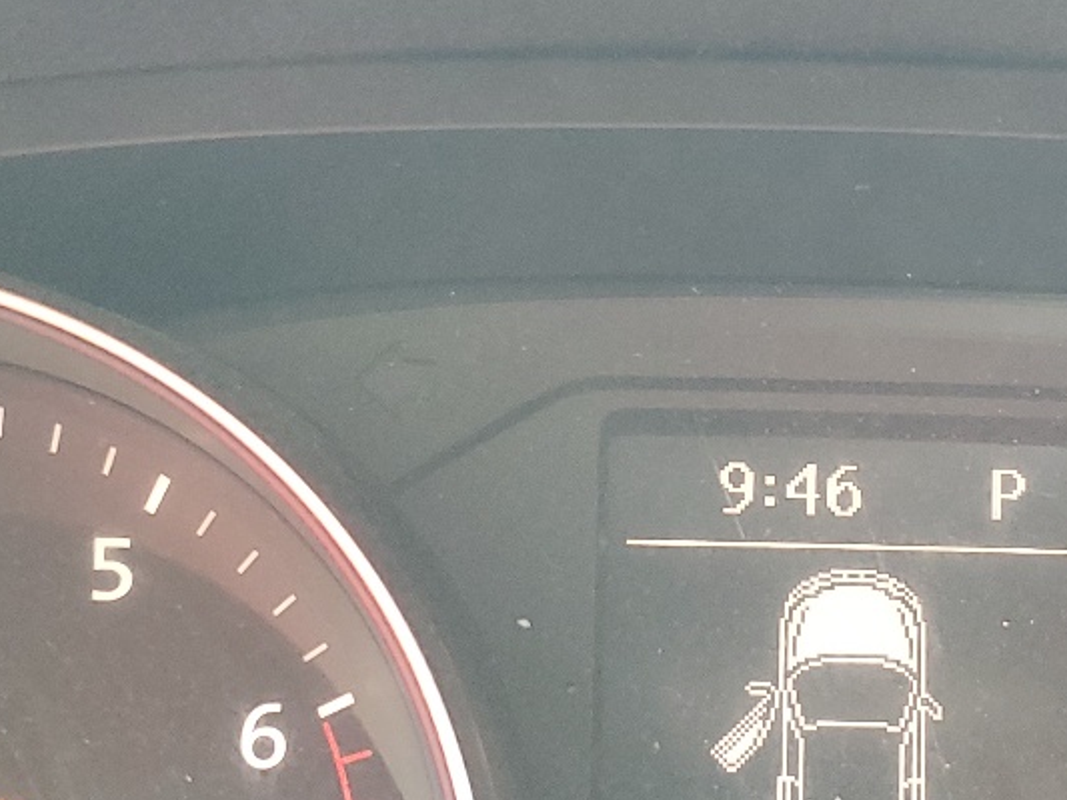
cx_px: 745
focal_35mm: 78
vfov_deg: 18.9
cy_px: 408
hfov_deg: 24.8
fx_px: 2405
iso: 149
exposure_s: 1/60.2
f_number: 1.5
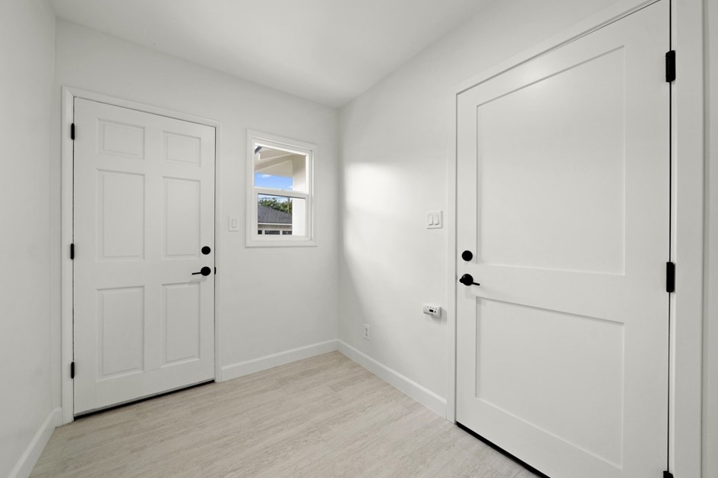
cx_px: 336
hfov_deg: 108.2
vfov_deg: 85.4
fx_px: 259
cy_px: 237
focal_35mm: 13
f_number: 7.1
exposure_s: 1/3
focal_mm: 12
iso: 200
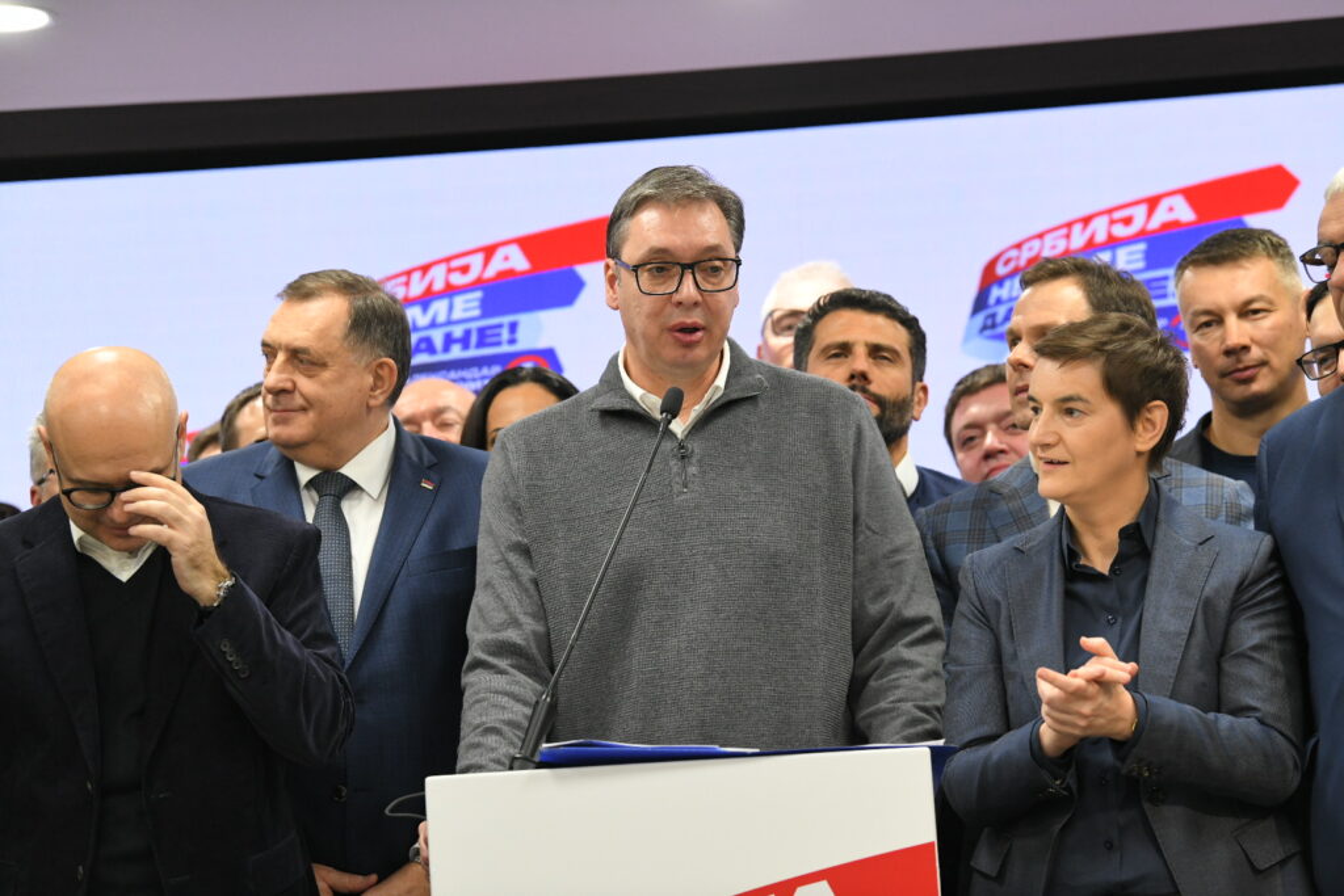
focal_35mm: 112
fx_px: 4182
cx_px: 672
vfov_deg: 12.2
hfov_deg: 18.3
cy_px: 448
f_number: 4
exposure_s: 1/320
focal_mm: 112
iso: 3200
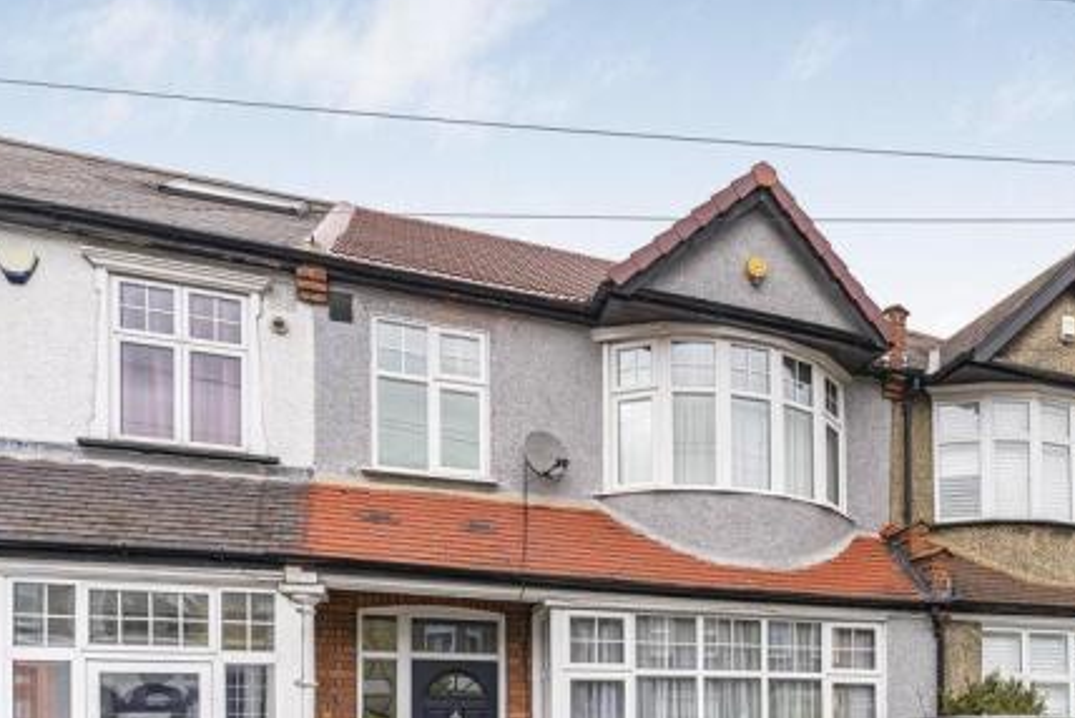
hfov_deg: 66.2
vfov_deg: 48.3
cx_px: 770
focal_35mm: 26
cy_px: 508
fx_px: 777
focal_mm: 17
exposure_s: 1/250
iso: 320
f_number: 9
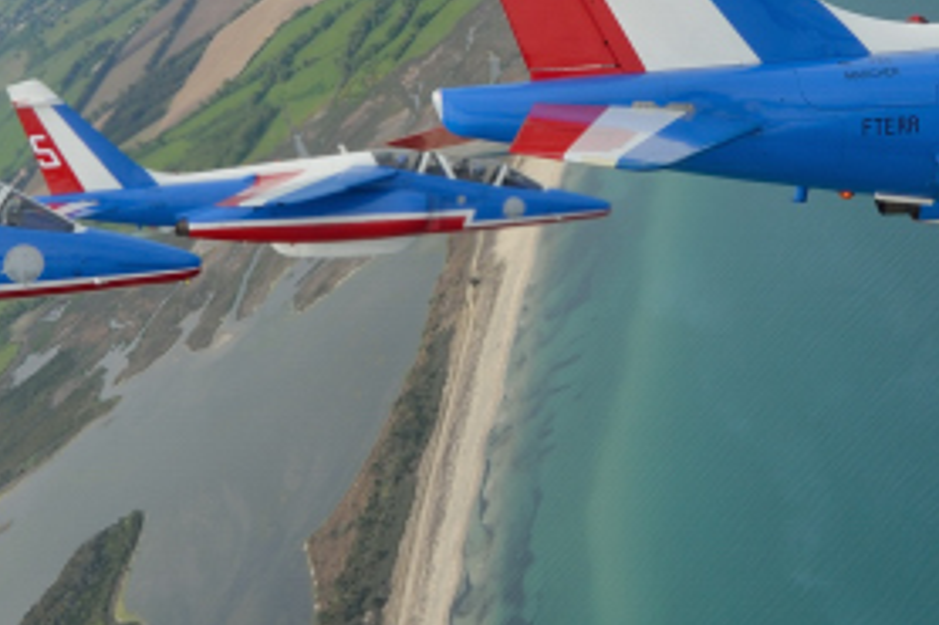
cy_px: 149
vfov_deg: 18.8
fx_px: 1877
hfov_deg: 28.0
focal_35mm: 72
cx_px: 564
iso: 200
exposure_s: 1/640
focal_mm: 20
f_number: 8
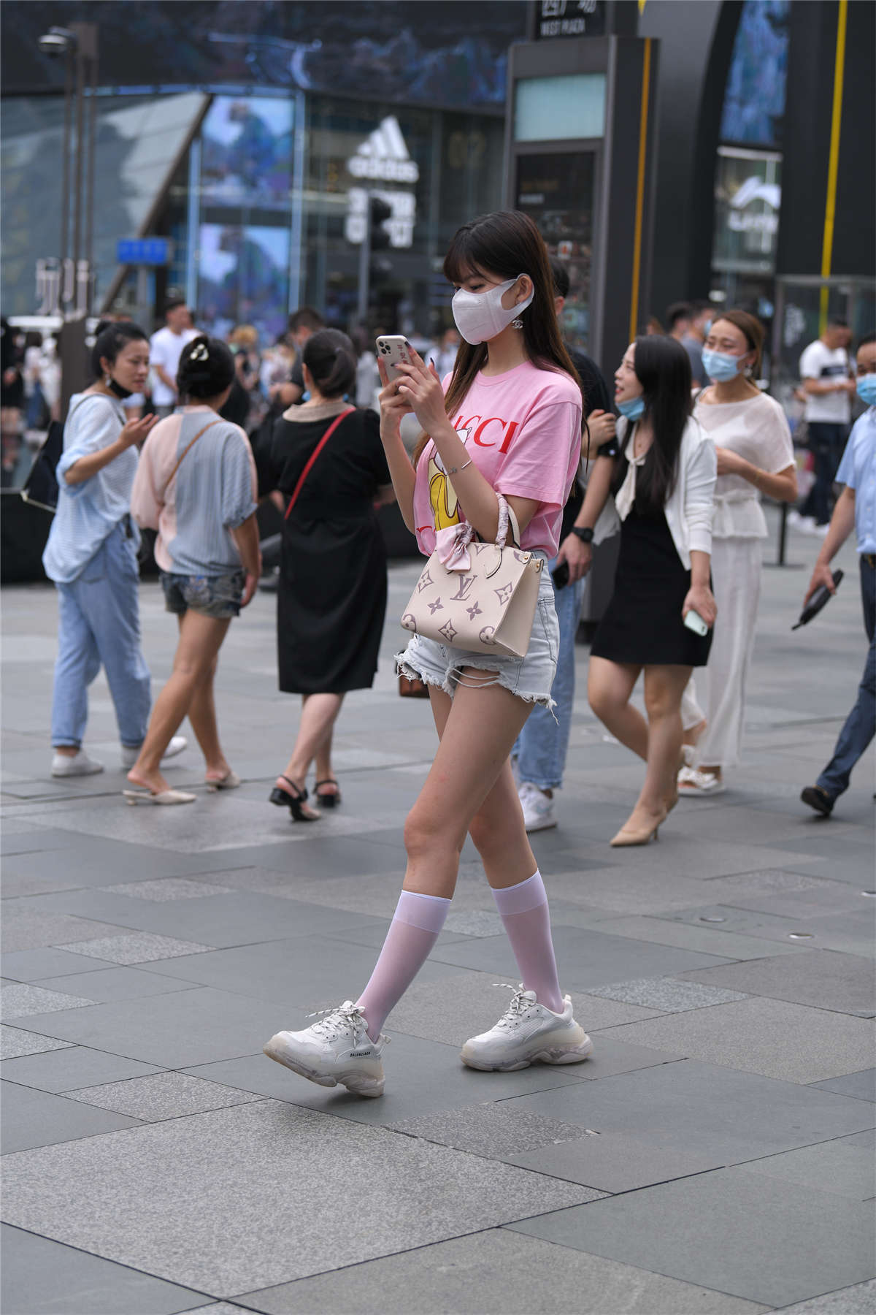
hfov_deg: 16.7
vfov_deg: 24.8
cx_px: 438
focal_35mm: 82
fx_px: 2993
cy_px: 658
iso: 160
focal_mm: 82
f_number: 3.5
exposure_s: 1/640
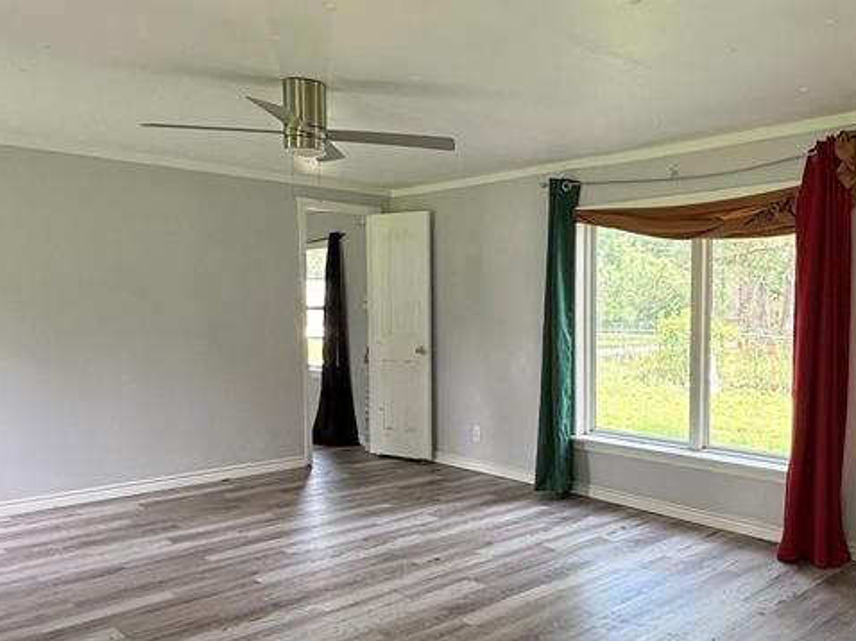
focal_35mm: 30
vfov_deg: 46.6
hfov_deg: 58.1
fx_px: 741
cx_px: 595
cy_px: 372
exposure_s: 1/99
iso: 100
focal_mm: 2.22
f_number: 2.2
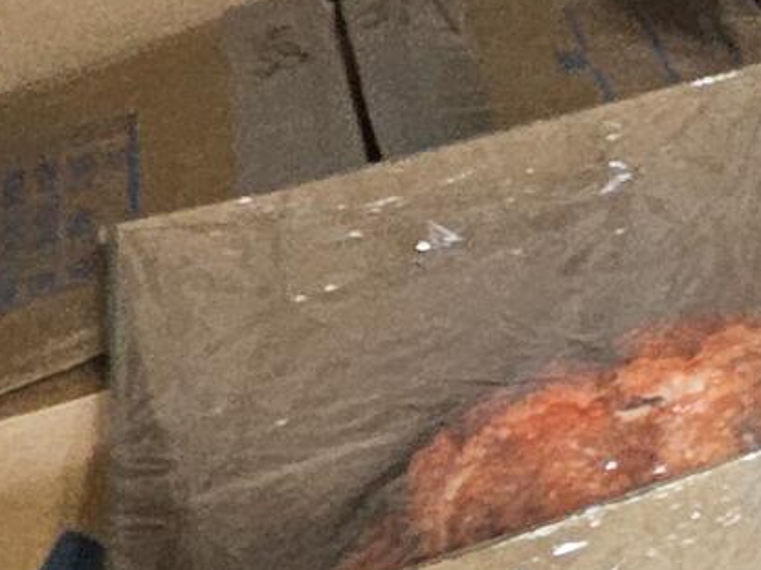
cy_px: -161
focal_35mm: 94
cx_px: 2112
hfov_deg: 12.4
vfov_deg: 15.0
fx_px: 2066
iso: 320
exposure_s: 1/40
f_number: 2.2
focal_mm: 1.74
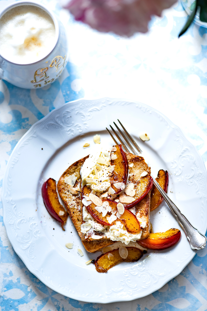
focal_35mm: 113
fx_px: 974
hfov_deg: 12.1
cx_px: 106
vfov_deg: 18.1
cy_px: 162
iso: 64
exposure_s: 1/20
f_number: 3
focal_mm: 105
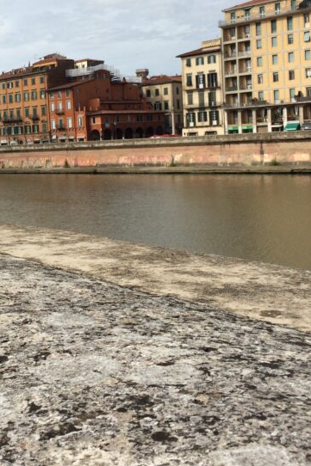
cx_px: 40
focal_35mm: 57
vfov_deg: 34.8
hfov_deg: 23.2
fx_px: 739
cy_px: 165
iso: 32
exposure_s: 1/2933
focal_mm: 4.15
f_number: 2.2
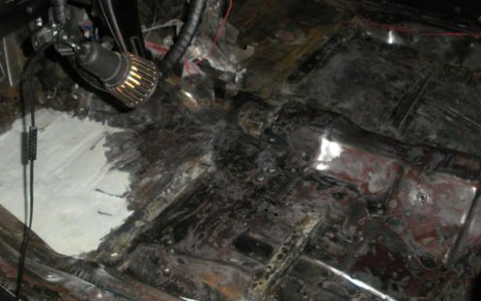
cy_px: 145
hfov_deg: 41.0
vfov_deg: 26.4
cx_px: 256
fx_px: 643
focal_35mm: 49
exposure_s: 1/60
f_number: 3.5
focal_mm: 6.3
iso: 200
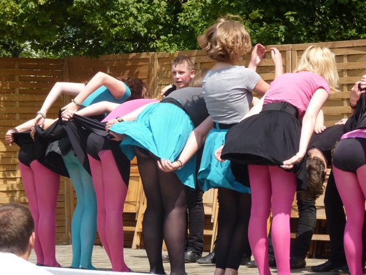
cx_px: 183
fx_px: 1924
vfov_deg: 8.2
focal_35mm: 182
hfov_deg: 10.9
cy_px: 138
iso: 160
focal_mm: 29.9
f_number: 4.5
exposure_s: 1/500
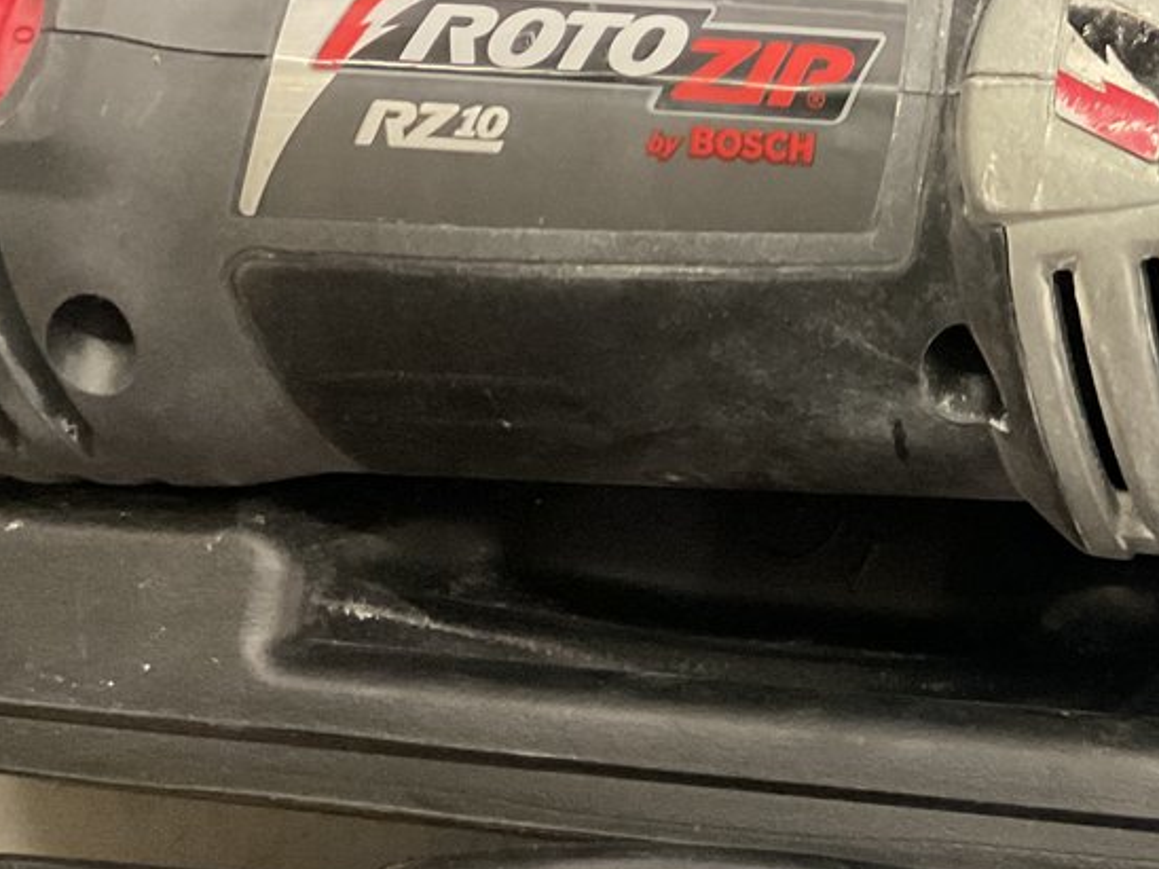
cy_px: -71
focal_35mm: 80
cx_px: 1107
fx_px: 2679
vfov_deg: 17.8
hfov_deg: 23.6
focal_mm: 3
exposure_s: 1/30
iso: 320
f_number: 1.8
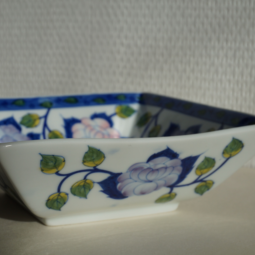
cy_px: 127
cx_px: 99
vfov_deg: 21.4
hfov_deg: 21.4
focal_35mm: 81
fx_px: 675
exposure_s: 1/125
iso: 200
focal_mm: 42
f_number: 10
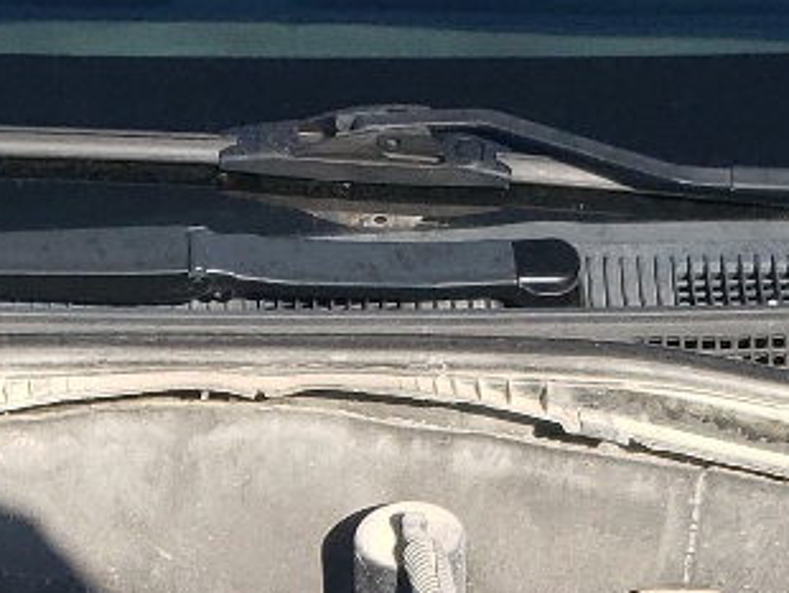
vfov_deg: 10.1
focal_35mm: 134
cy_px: 1280
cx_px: 290
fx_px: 3057
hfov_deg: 14.7
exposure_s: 1/2000
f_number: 1.5
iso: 50
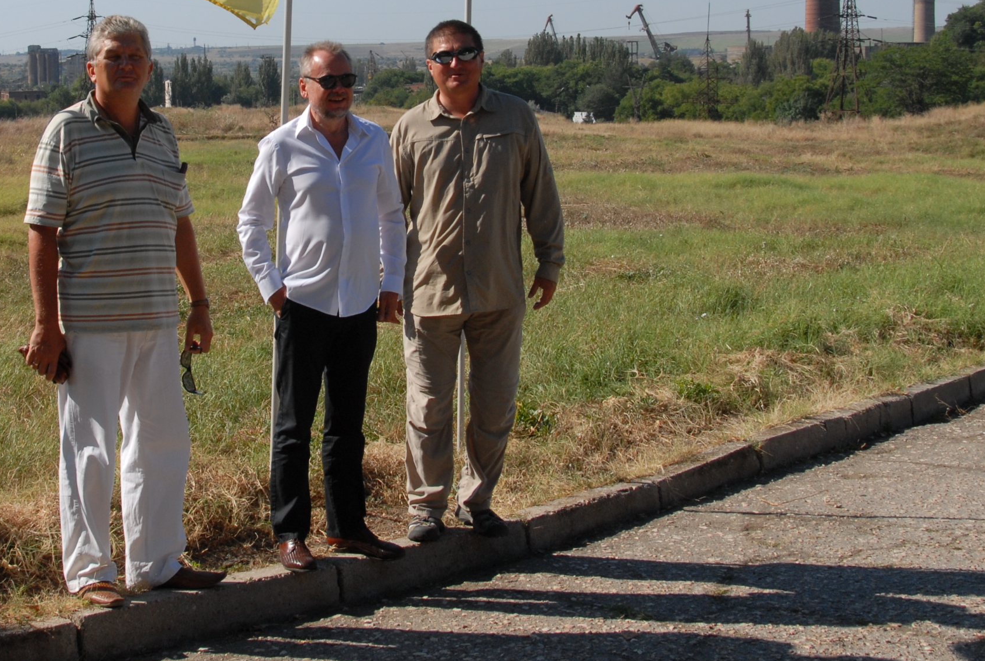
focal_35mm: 62
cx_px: 307
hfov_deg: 32.0
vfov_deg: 21.7
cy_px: 131
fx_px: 1700
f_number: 11
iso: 250
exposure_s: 1/400
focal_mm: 24
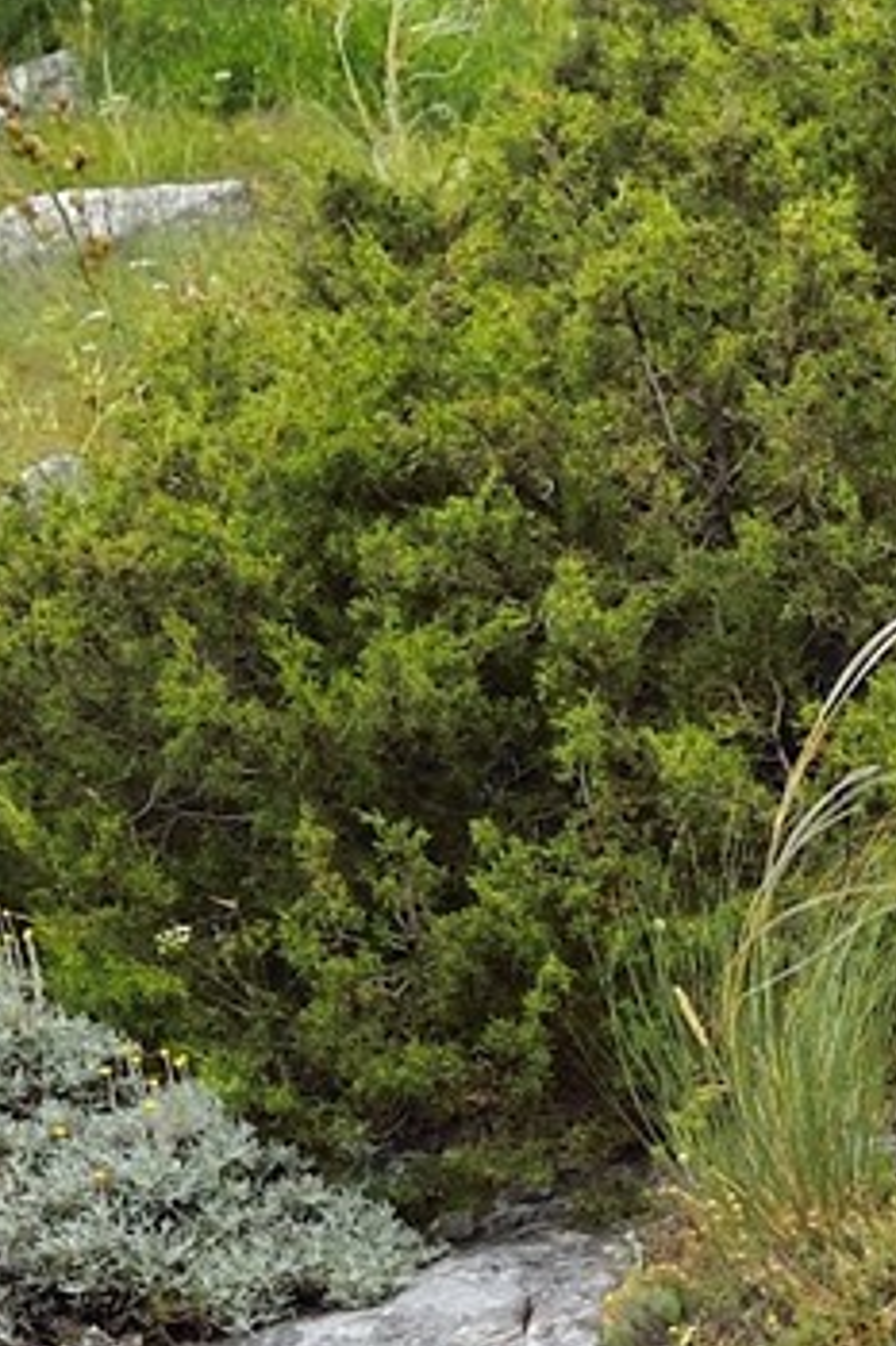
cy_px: 1454
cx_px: 3034
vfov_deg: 10.2
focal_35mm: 199
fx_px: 7436
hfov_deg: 6.2
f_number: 9
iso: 200
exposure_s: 1/200
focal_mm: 29
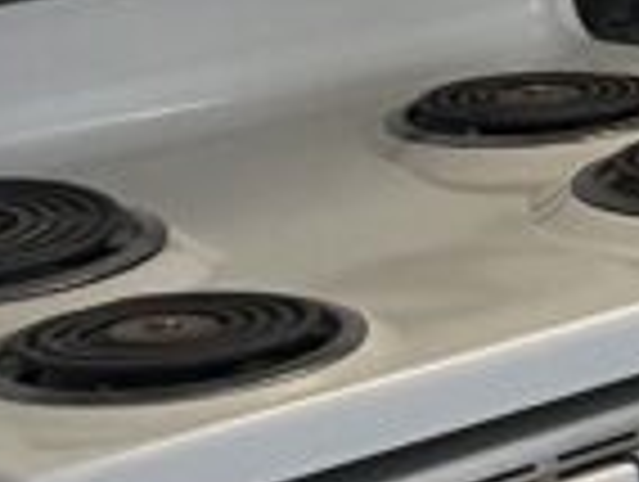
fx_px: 2700
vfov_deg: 9.8
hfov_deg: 11.9
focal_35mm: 146
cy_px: -288
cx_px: 1314
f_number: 1.6
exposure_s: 1/60
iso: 160
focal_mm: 5.1
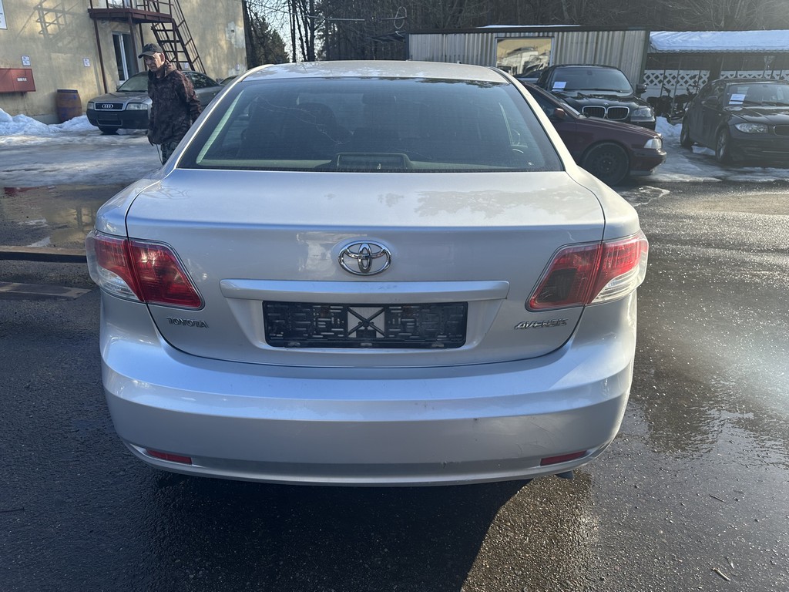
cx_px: 394
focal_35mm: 24
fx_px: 547
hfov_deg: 71.6
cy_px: 296
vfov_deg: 56.8
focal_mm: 6.86
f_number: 1.78
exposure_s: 1/1587
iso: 80
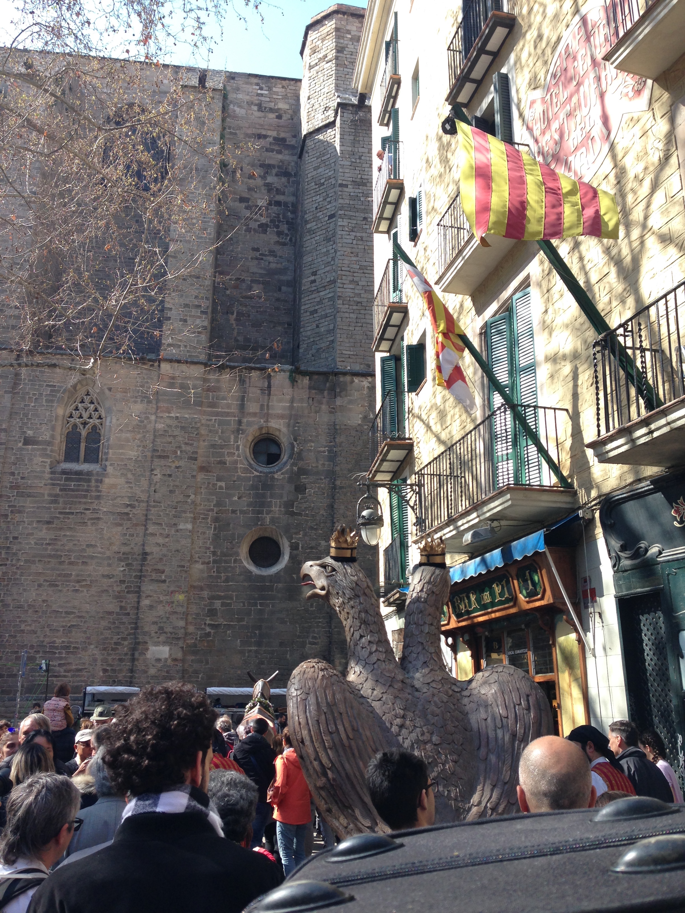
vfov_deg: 55.4
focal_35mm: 33
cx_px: 342
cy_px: 456
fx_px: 871
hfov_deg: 42.9
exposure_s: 1/382
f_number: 2.4
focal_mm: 4.12
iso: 50
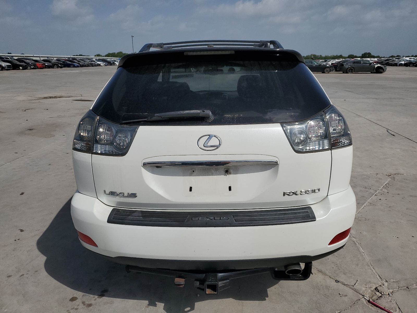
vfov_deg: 53.1
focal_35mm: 26
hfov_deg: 67.3
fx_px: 313
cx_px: 208
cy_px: 156
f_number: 1.5
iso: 50
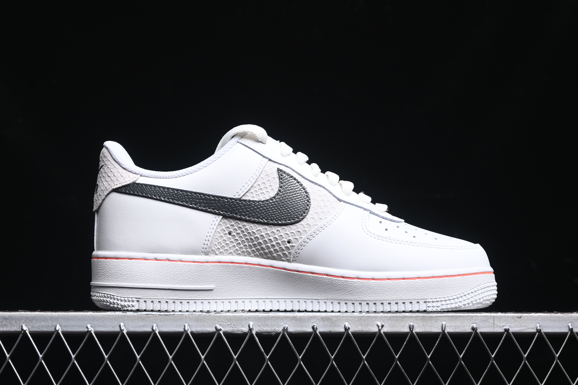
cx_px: 289
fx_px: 1204
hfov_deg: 27.0
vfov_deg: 18.2
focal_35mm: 75
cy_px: 192
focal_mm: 50
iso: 160
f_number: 6.3
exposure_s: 1/60
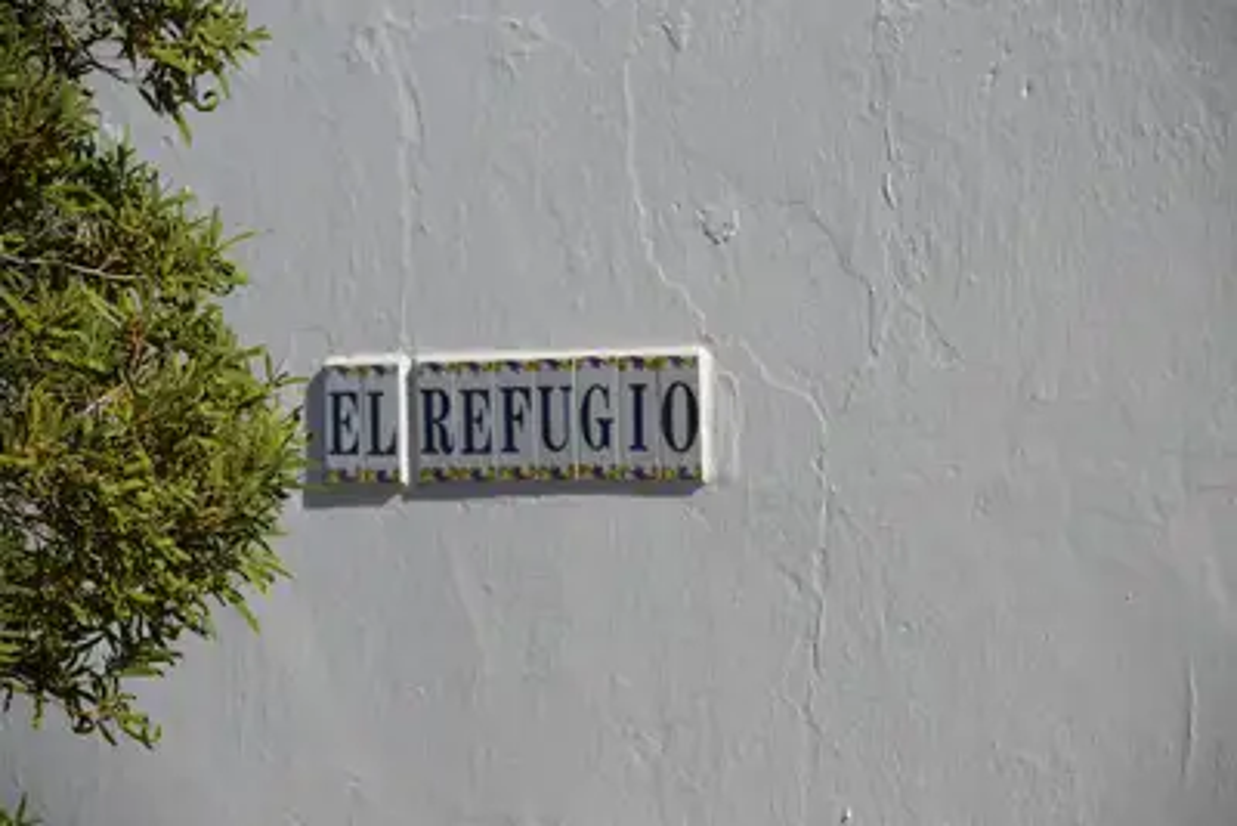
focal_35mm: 202
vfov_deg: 6.8
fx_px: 6960
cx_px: 618
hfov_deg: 10.2
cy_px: 413
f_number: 7.1
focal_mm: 135
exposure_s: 1/800
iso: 200
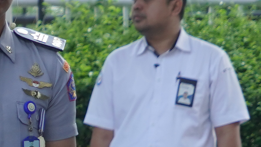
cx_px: -330
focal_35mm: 800
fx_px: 5535
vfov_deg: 1.5
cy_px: 218
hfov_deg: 2.7
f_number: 6.3
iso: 400
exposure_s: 1/160
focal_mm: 113
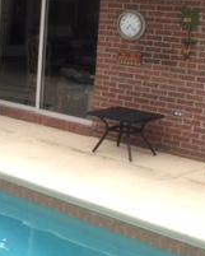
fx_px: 682
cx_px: -186
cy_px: 34
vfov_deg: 20.9
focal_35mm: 90
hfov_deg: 14.6
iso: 25
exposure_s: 1/60
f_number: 2.2
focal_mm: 4.15
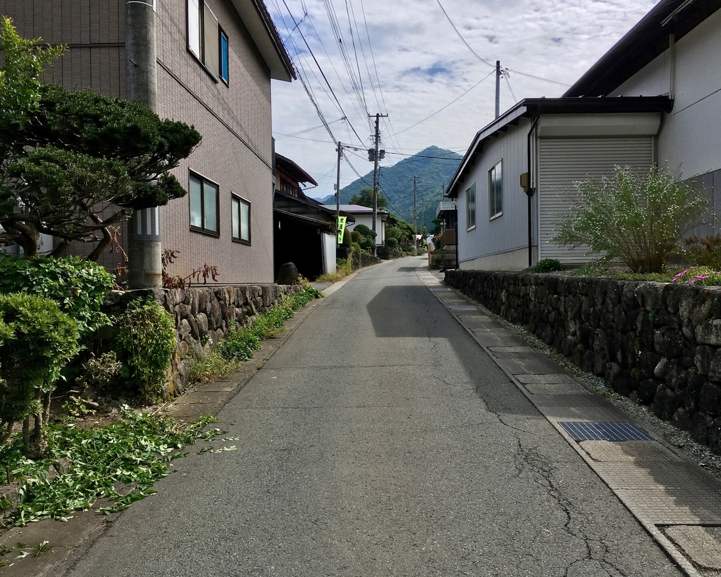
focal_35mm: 31
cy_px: 282
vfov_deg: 47.1
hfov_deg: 57.2
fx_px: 662
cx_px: 375
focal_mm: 4.15
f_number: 2.2
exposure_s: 1/1923
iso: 25
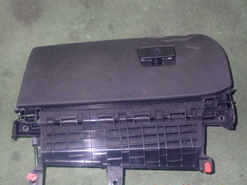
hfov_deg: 36.8
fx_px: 371
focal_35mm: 52
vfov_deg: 28.1
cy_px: 93
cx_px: 120
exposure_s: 1/50
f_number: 3.1
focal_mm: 8.4
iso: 800
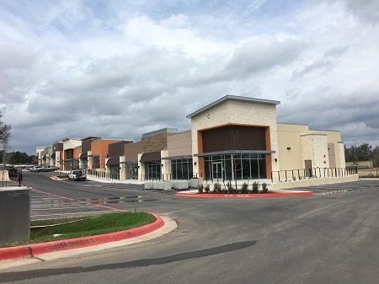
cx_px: 190
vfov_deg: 48.2
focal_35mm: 29
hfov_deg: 61.7
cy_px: 142
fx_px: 317
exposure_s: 1/1425
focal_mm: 4.15
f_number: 2.2
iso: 25
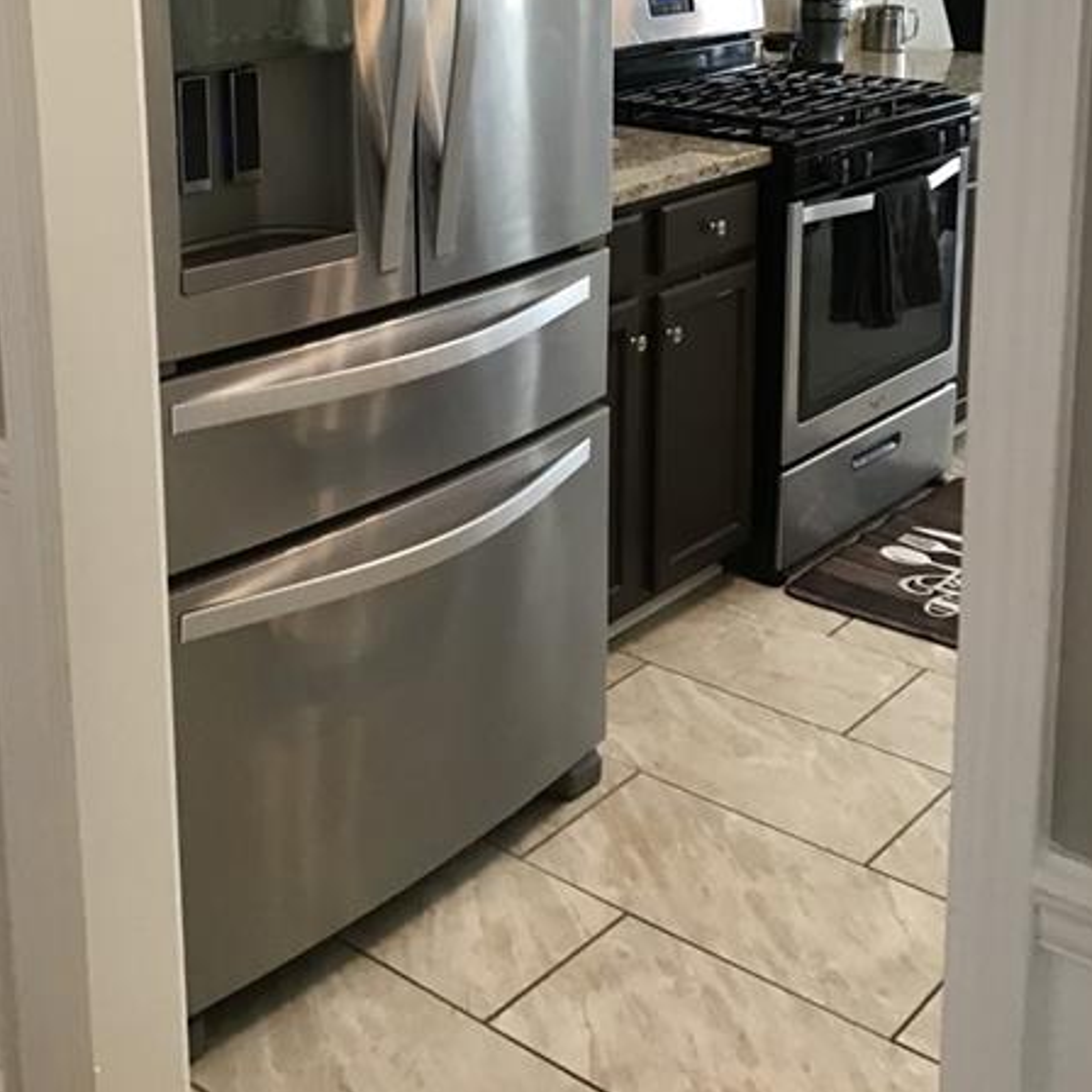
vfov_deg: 34.6
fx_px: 1677
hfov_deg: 36.0
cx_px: 502
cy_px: 176
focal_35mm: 47
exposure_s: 1/30
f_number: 2.4
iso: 100
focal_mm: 3.3
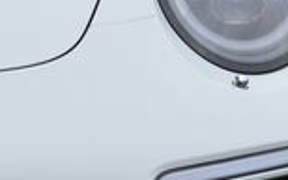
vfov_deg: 4.3
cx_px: -226
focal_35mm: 305
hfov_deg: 6.7
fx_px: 2392
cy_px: 43
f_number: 10
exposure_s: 1/250
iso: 250
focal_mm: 40
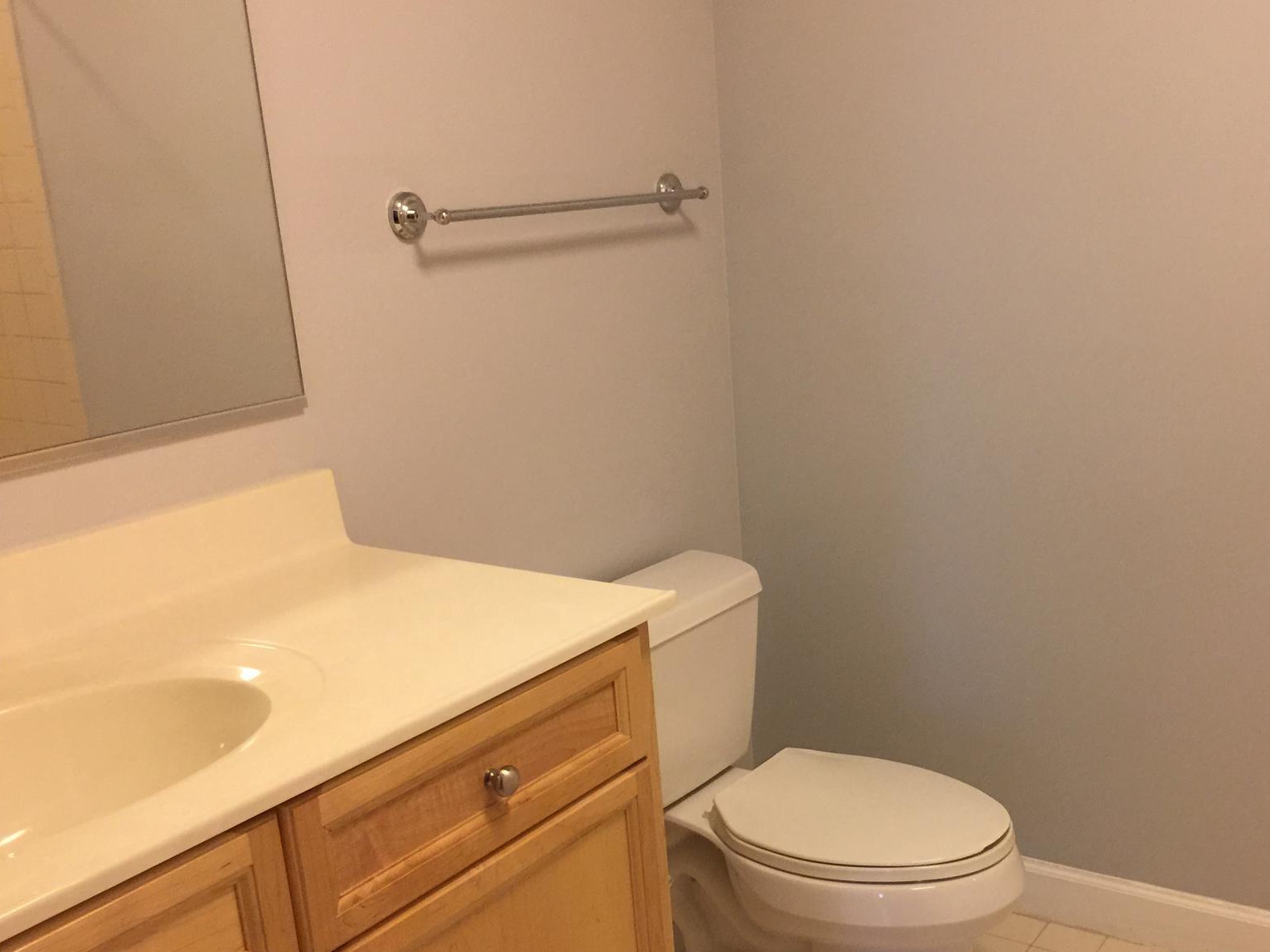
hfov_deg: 47.1
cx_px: 851
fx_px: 1431
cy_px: 575
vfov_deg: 36.7
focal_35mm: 39
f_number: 2.2
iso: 100
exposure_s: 1/15
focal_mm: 4.15
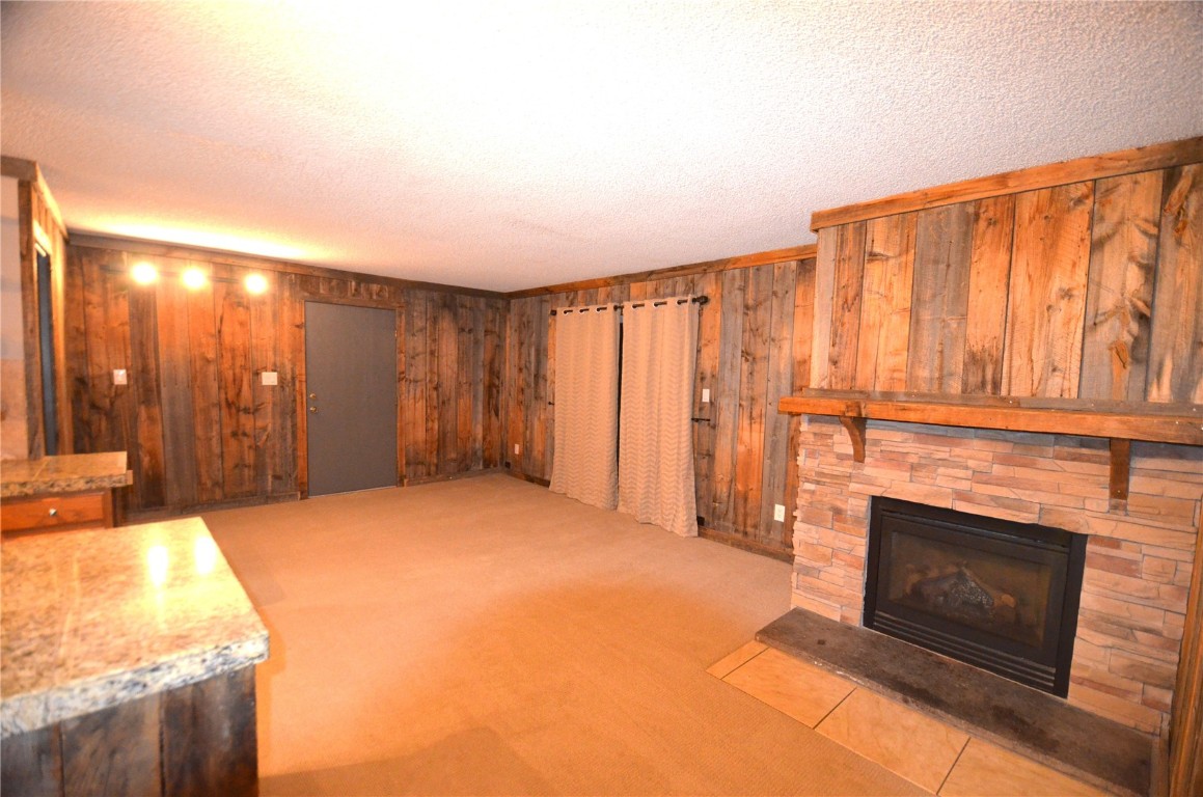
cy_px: 398
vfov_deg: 77.1
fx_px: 500
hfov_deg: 100.5
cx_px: 602
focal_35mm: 15
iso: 2500
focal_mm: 10
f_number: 3.5
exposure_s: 1/60
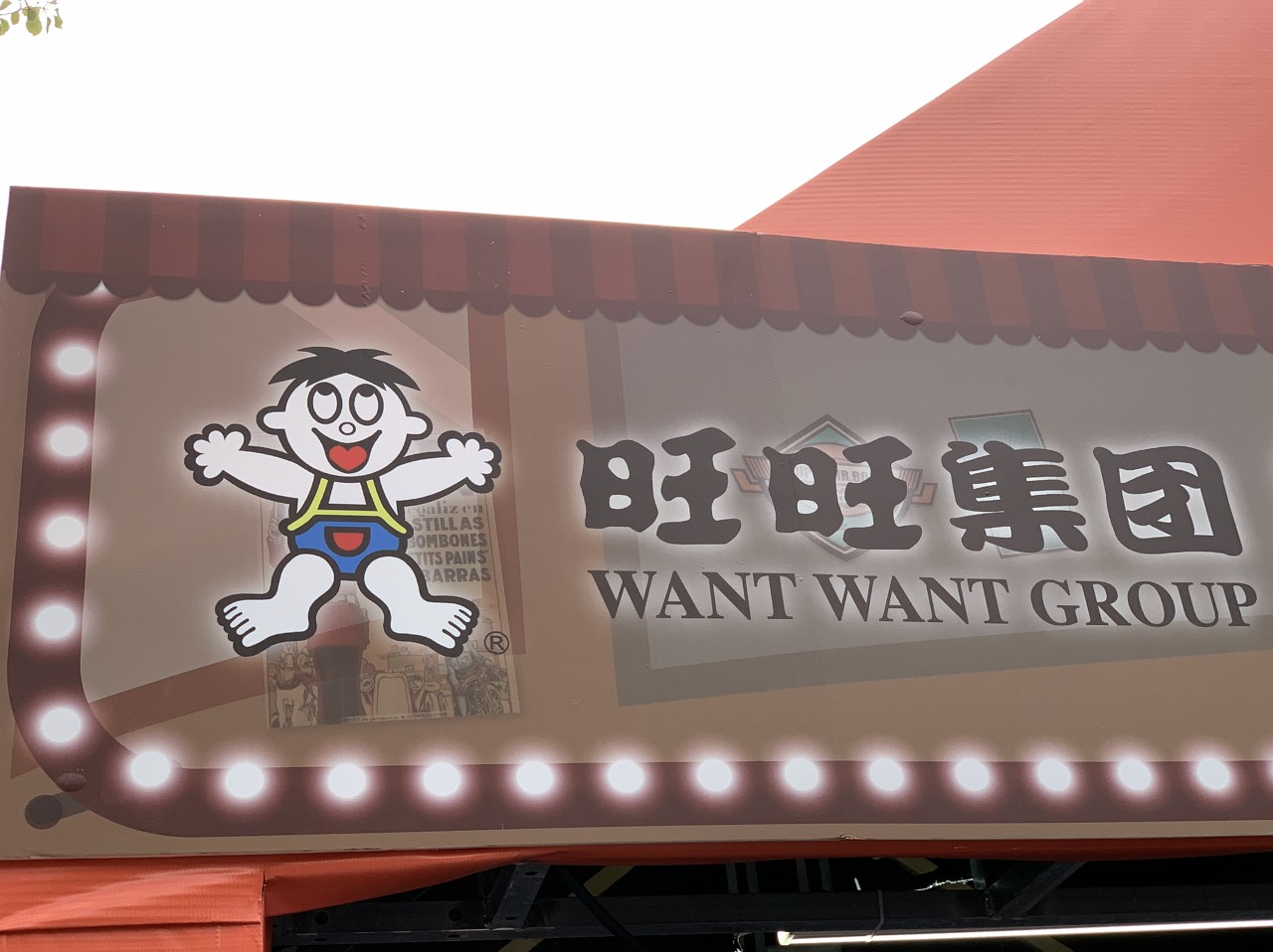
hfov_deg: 36.8
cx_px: 636
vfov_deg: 28.0
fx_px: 1911
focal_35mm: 52
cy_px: 476
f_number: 2.4
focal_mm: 6
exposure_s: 1/122
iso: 80
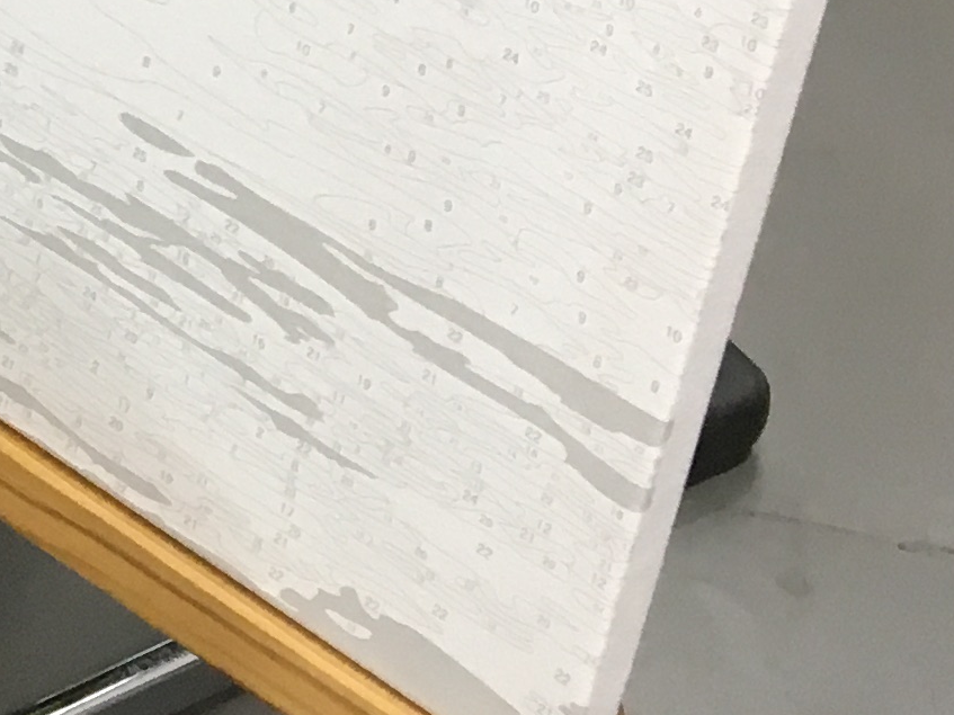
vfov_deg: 9.9
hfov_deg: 13.2
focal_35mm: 138
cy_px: -744
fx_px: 3803
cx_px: -638
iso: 64
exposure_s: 1/33
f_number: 2.2
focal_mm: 4.15
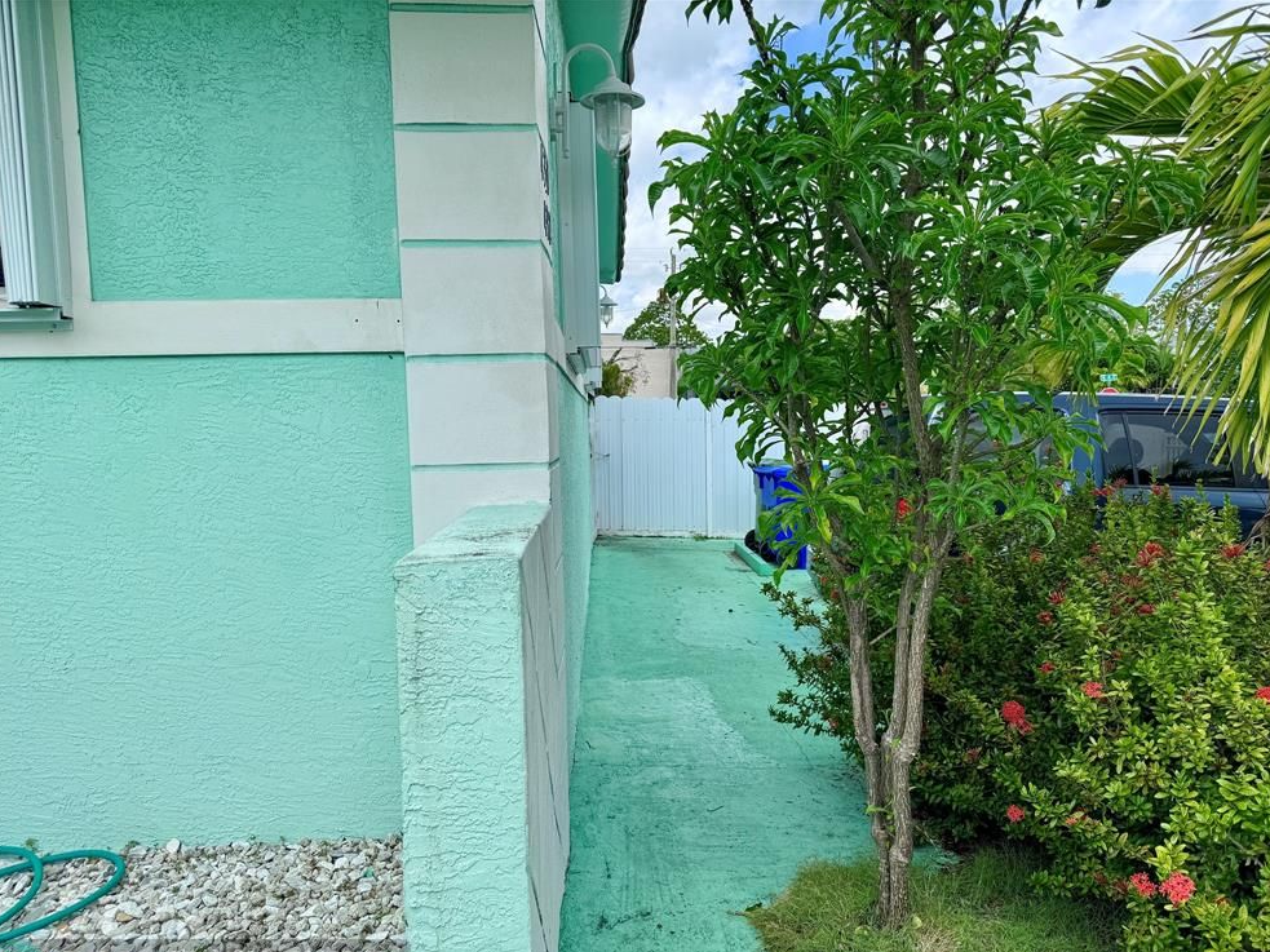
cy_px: 495
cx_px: 652
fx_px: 917
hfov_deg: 69.4
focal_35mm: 25
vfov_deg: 54.9
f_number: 1.78
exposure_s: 1/2703
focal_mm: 6.76
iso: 80
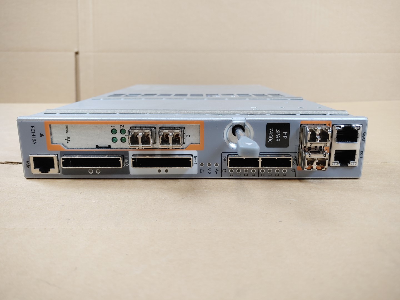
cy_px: 150
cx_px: 200
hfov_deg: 67.3
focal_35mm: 26
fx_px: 300
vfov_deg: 53.1
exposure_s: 1/60
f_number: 1.8
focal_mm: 4.36
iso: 50
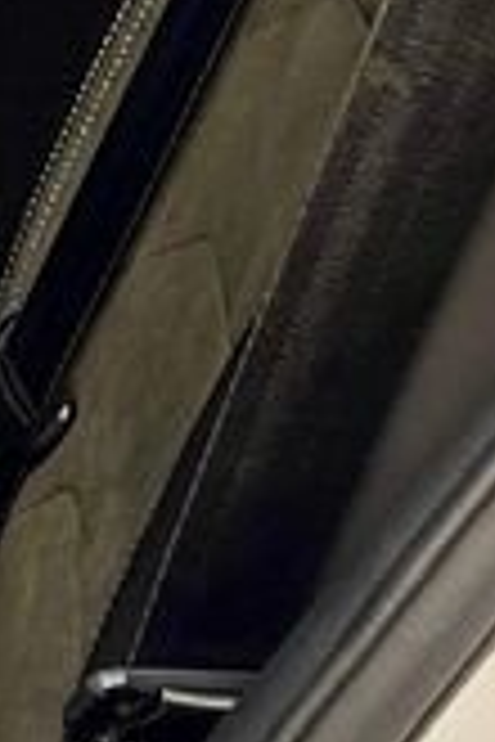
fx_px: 4063
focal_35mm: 197
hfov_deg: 6.5
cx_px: -909
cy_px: 193
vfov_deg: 10.4
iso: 125
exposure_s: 1/100
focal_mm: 5.7
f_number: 1.5
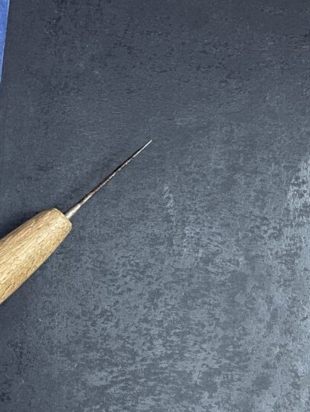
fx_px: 680
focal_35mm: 57
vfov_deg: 33.7
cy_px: 219
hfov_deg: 25.0
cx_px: 34
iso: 200
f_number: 1.6
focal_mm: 4.2
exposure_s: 1/60
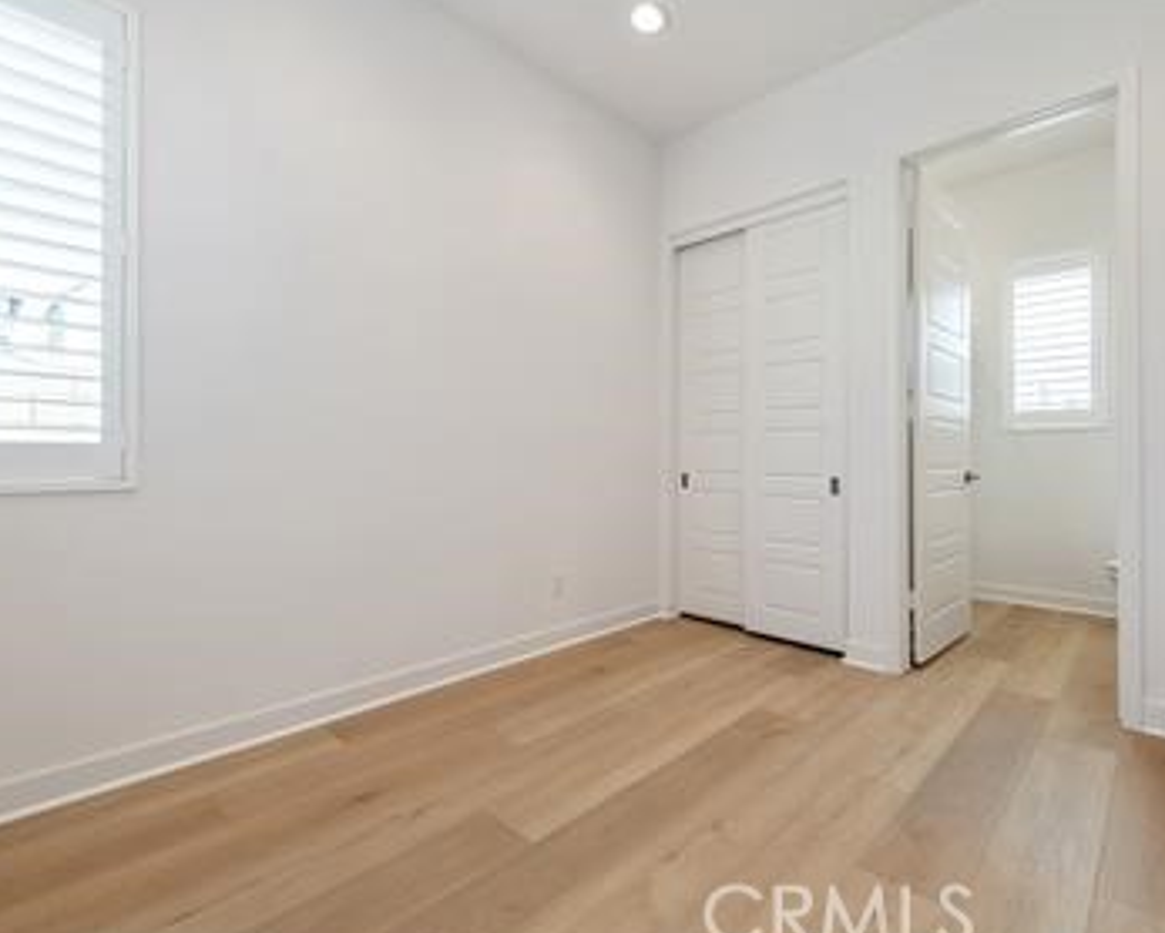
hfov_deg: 89.1
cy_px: 461
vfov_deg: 77.0
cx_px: 661
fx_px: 586
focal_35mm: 17
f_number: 5
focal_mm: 14
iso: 200
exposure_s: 1/100
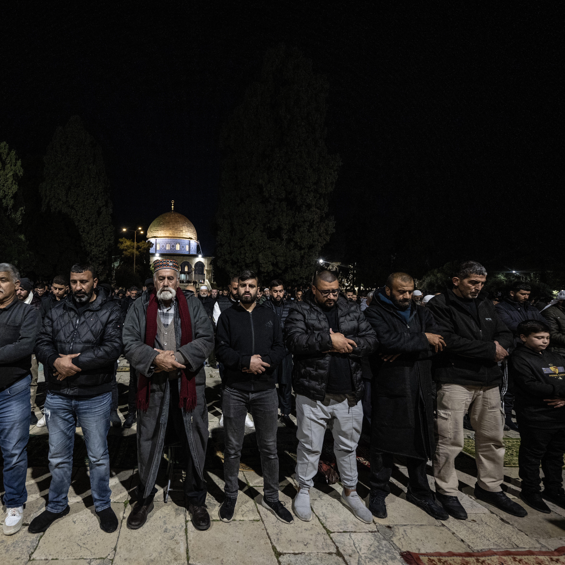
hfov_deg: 78.3
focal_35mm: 18
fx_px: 332
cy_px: 282
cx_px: 192
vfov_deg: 80.7
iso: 1600
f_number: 2.8
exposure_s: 1/250
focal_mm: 14
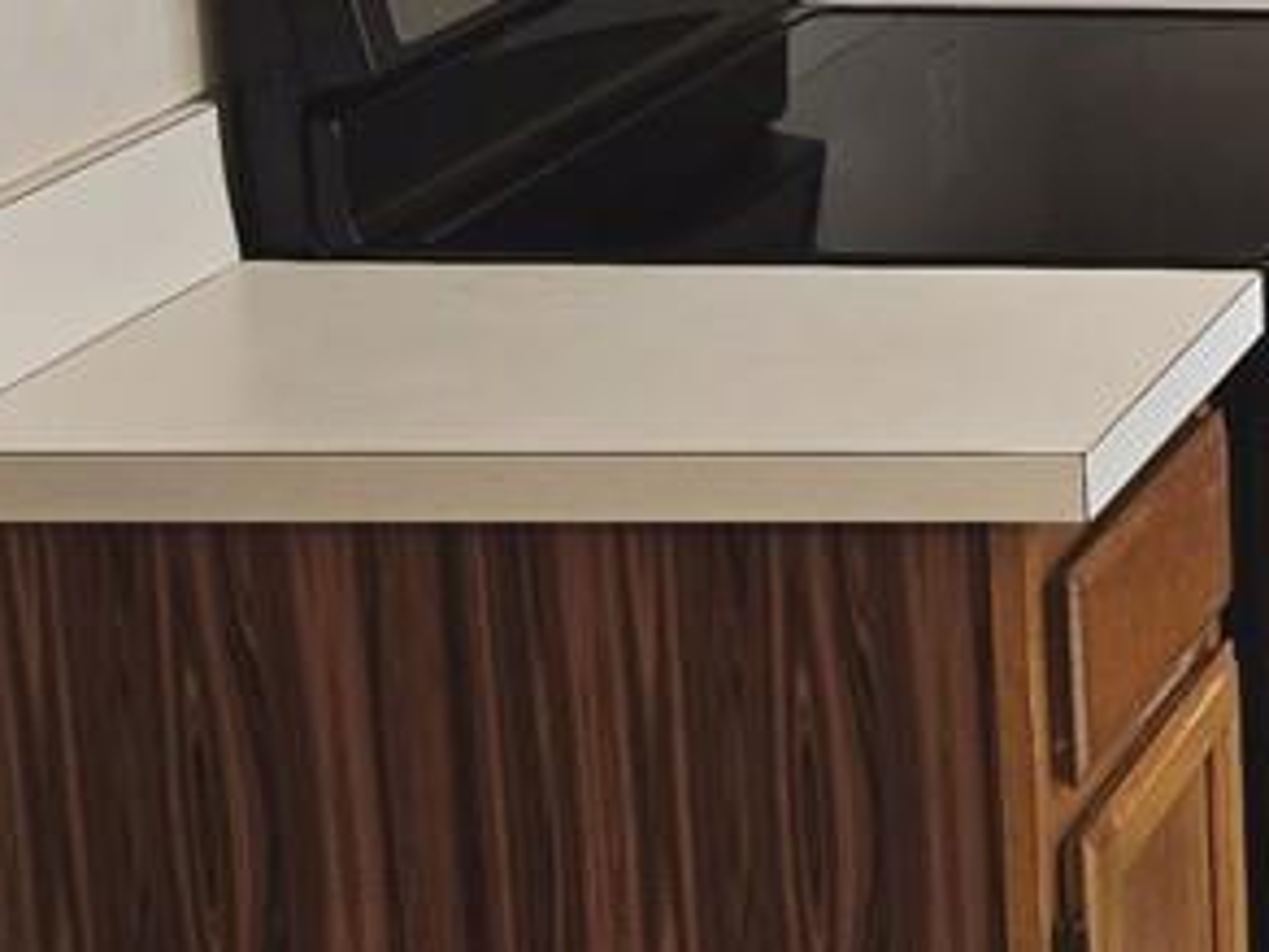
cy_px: 104
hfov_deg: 13.3
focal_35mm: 126
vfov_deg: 11.7
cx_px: 2590
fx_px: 4619
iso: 32
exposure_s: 1/120
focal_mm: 5.4
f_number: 1.8
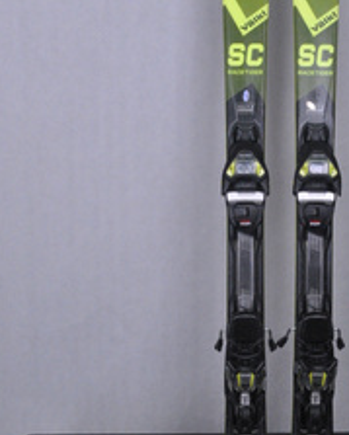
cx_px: 276
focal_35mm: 68
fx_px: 876
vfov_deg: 27.9
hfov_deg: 22.2
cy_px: 201
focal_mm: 24
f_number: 9.5
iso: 3200
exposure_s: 1/125
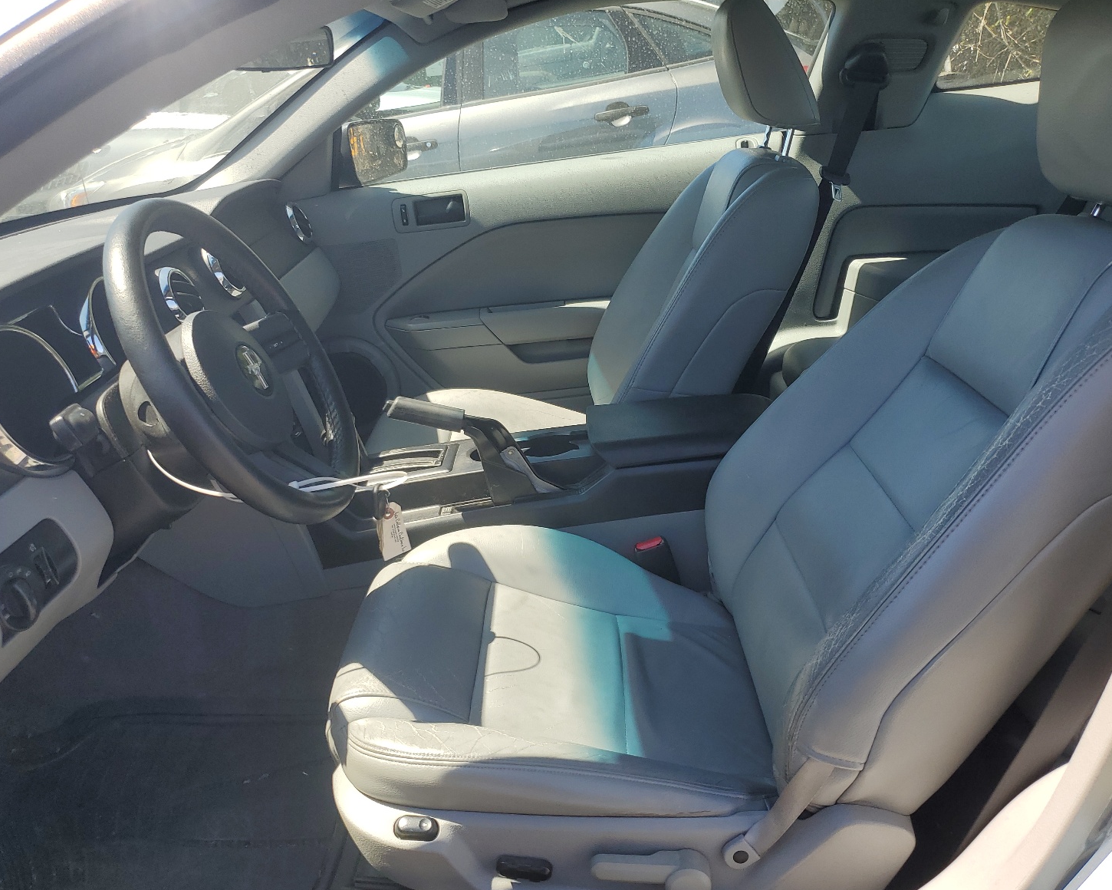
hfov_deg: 62.2
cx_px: 542
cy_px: 457
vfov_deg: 51.5
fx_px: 922
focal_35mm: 28
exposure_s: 1/909
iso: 50
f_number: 1.5
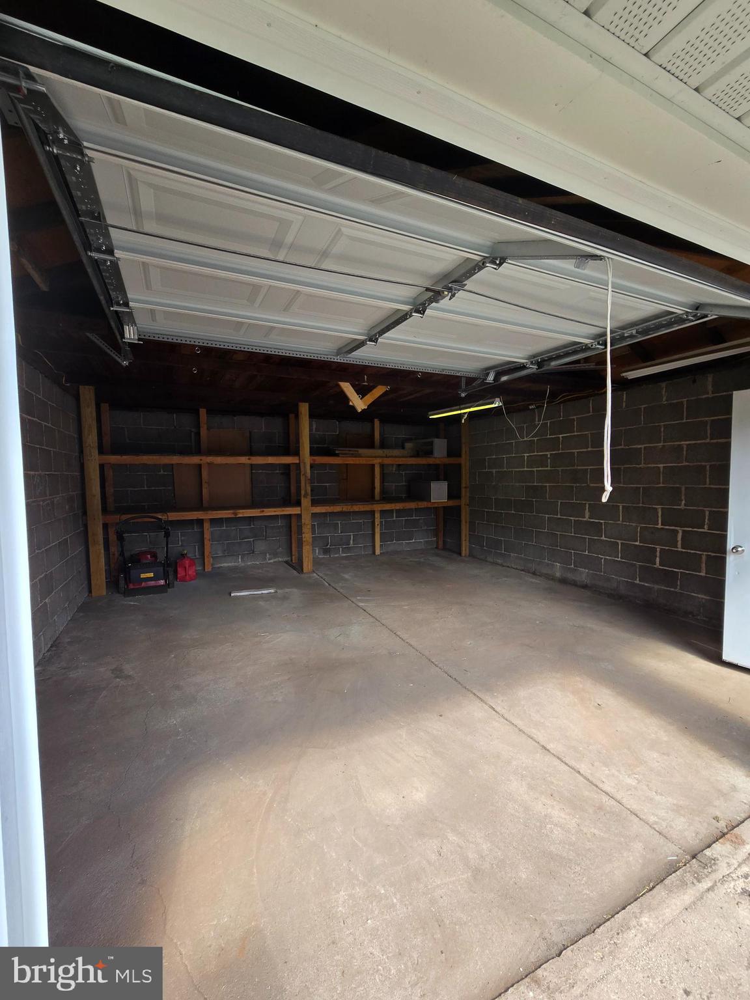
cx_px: 375
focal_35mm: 13
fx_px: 376
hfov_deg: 89.9
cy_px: 500
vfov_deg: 106.2
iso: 50
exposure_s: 1/258
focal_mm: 2.2
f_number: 2.2
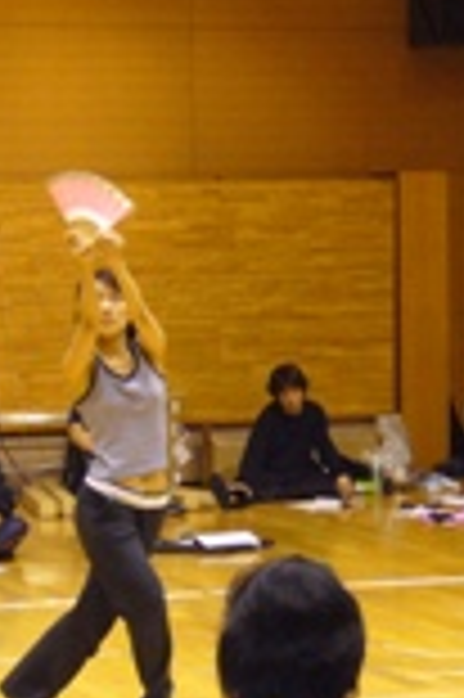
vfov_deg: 12.7
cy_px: 376
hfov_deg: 8.5
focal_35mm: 162
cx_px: 270
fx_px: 3139
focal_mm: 10.9
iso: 200
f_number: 3.9
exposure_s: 1/10
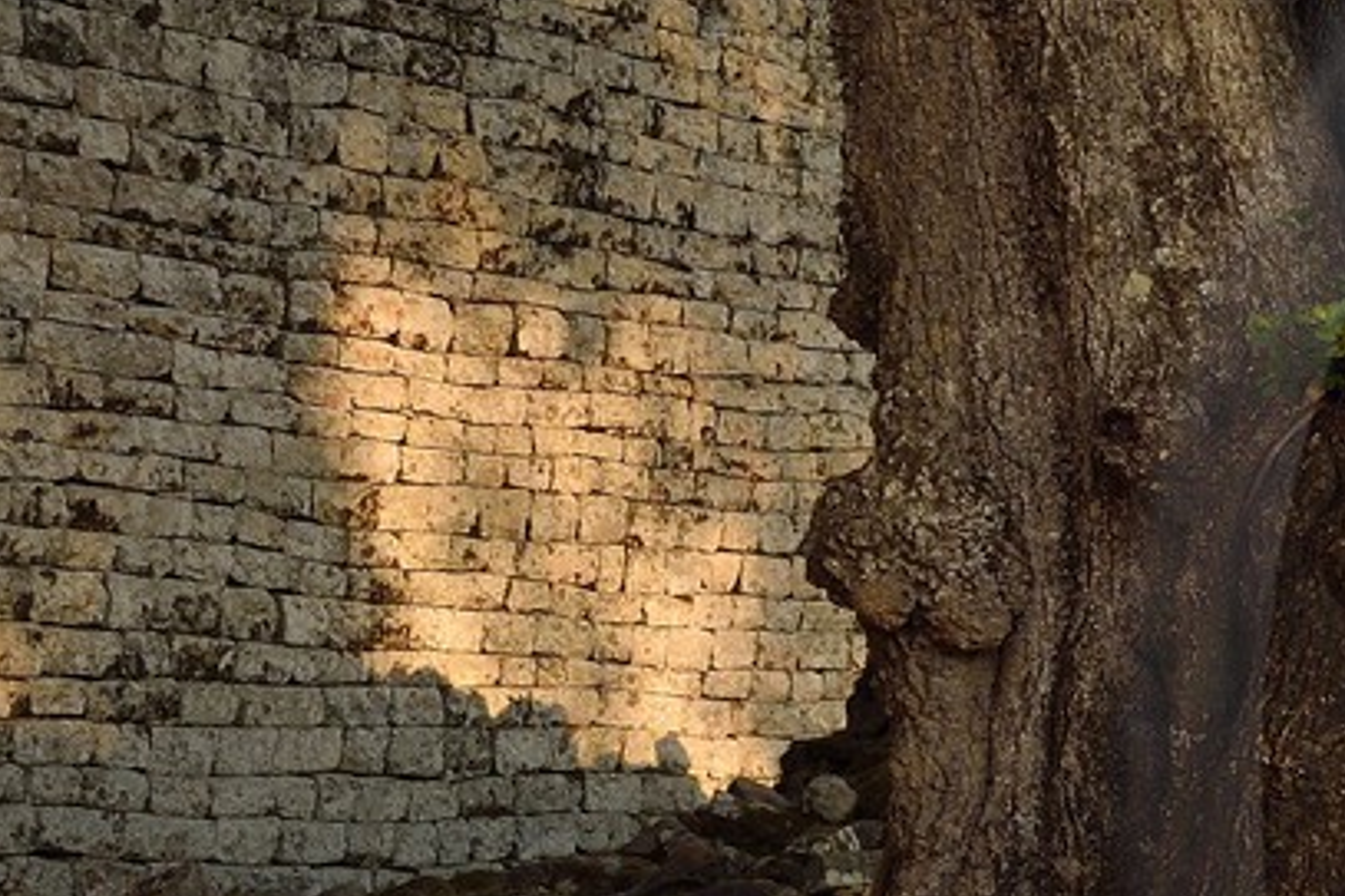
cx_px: 2475
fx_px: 4108
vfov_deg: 12.4
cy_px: 780
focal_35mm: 110
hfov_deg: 15.7
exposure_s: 1/160
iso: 400
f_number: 7.1
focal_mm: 28
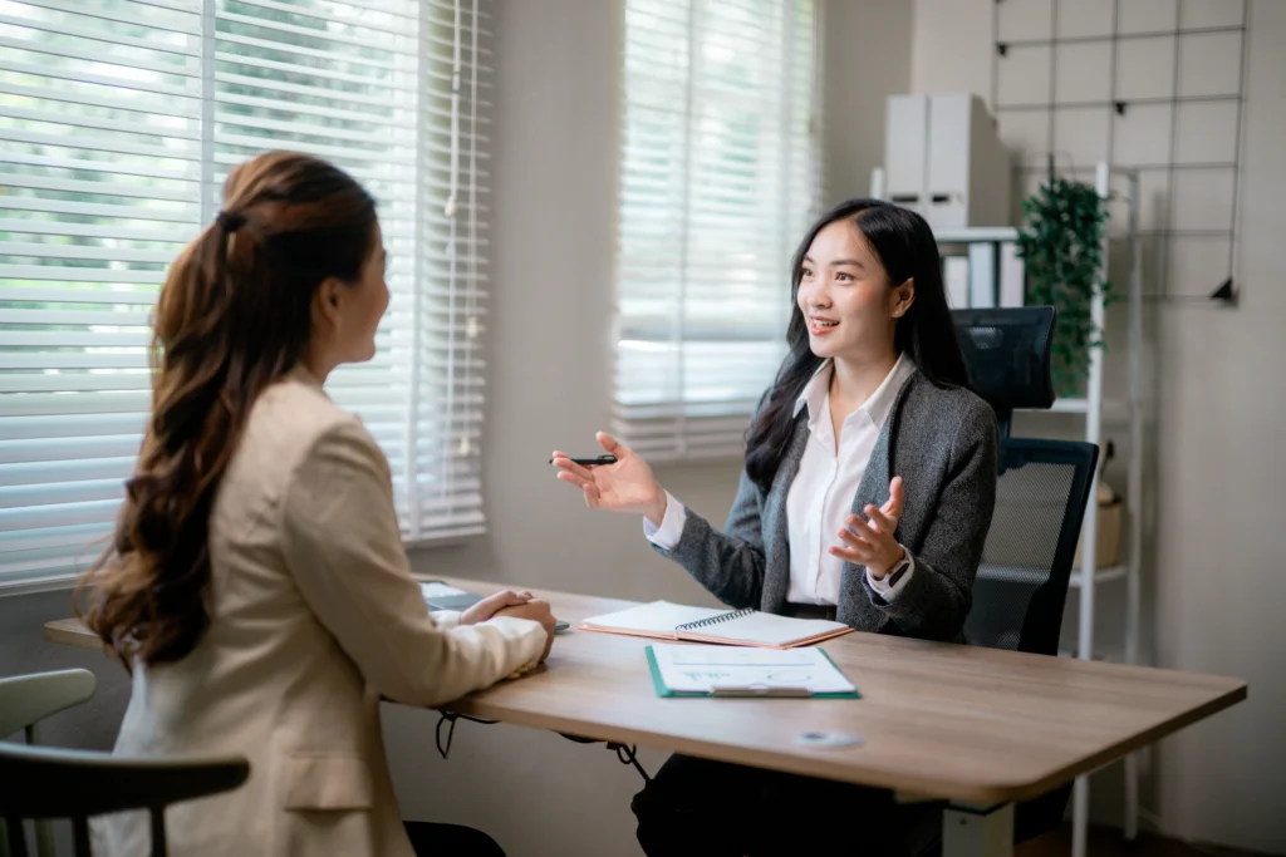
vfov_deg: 27.0
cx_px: 643
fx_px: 1786
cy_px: 428
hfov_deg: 39.6
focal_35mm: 50
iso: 400
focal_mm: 50
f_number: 1.2
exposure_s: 1/1600
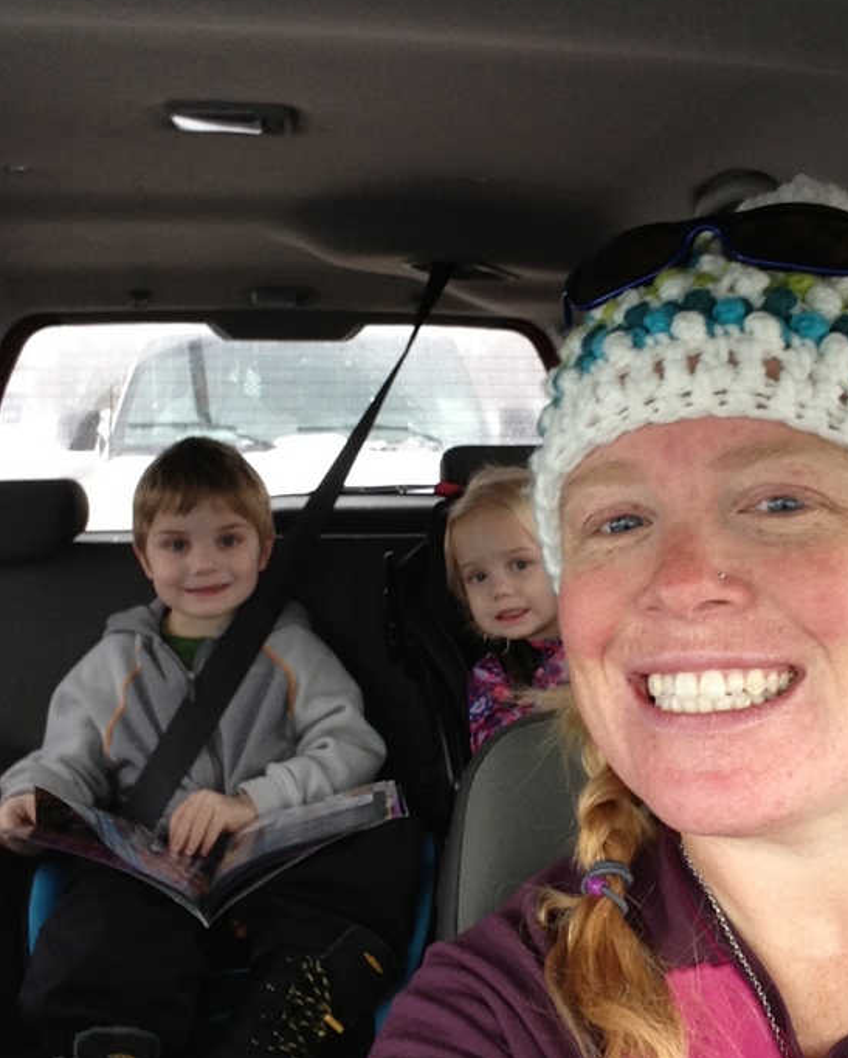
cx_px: 464
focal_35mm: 40
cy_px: 522
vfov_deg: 45.8
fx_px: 1254
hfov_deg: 37.3
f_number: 2.4
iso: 50
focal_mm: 2.18
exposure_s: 1/30
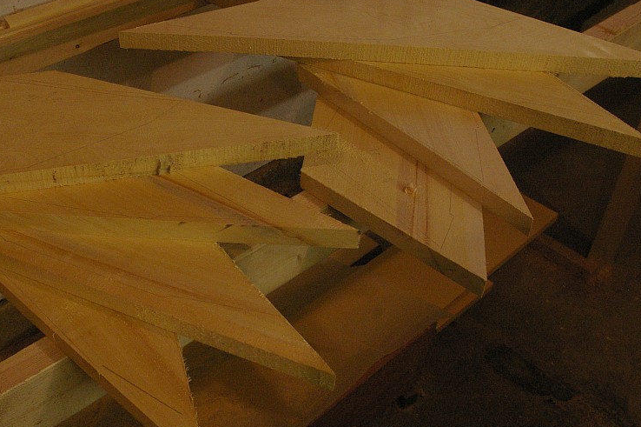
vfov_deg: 31.4
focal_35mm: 43
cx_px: 222
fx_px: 759
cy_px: 200
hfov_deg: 45.2
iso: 1600
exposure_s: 1/20
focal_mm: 21
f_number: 8
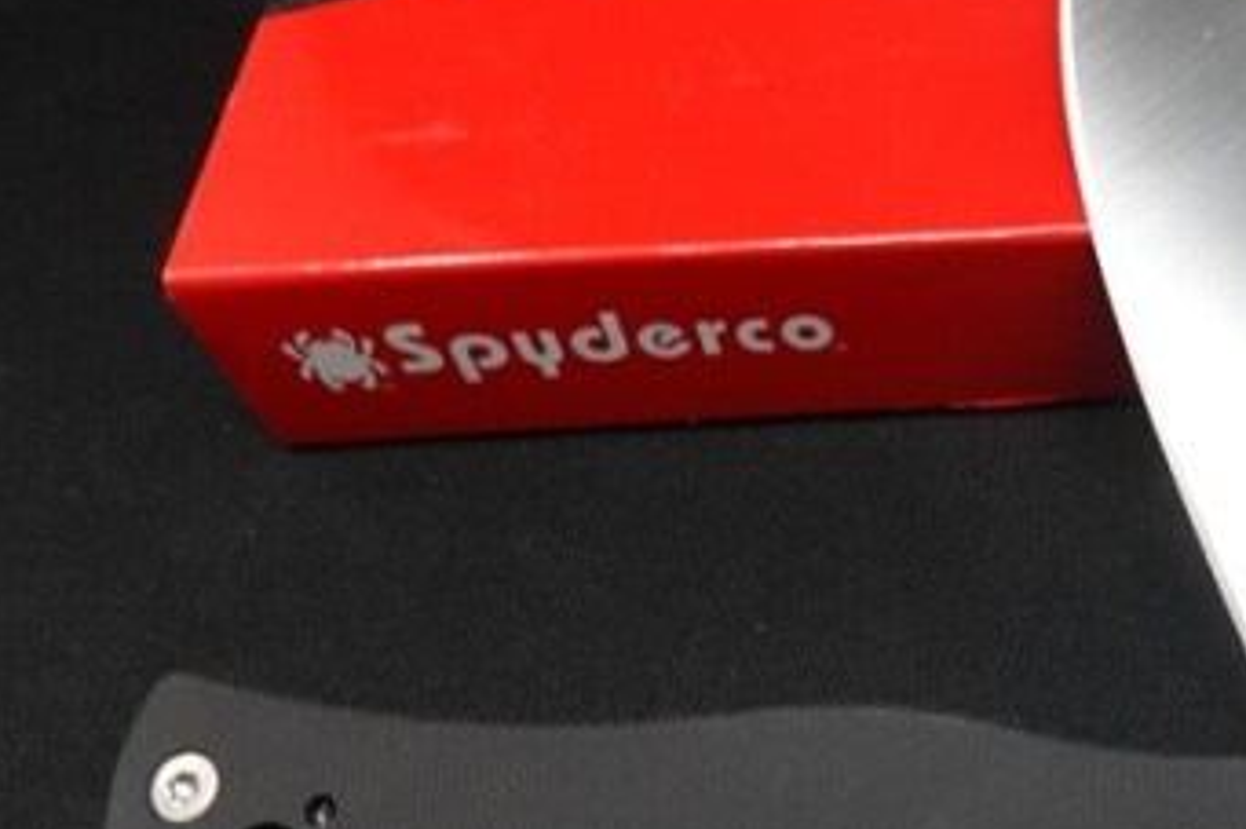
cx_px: 1052
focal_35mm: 45
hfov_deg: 41.2
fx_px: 1557
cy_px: 489
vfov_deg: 29.8
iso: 400
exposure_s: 1/30
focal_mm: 9
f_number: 6.3
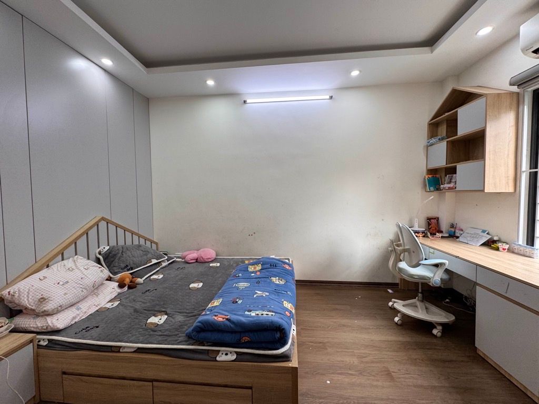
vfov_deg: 85.7
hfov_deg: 102.1
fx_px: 218
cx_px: 270
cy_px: 202
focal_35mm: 14
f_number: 2.2
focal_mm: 2.22
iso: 100
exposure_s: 1/100
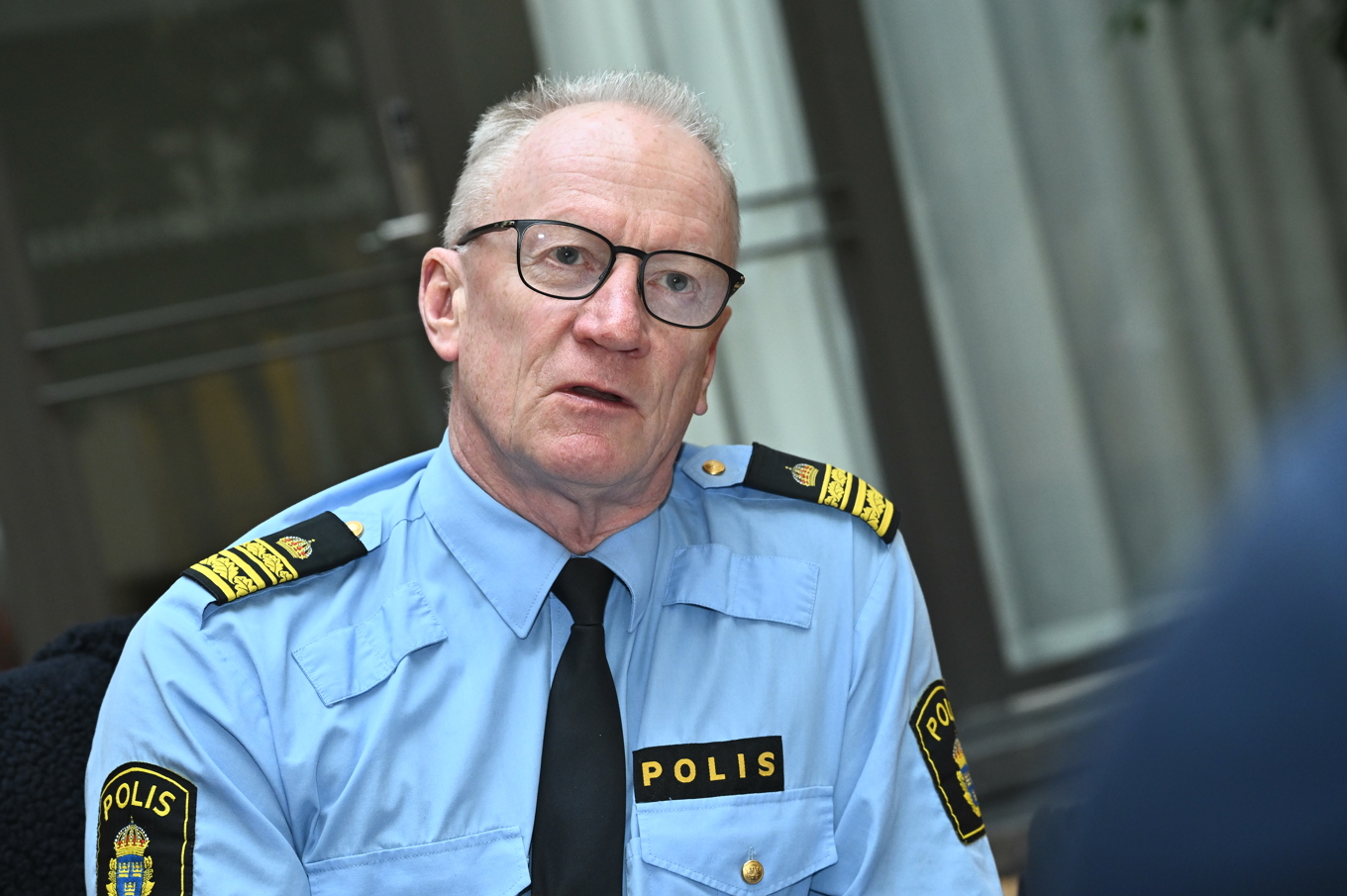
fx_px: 2617
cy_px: 448
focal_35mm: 70
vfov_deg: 19.4
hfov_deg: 28.9
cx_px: 674
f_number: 4.5
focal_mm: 70
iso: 2000
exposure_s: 1/200
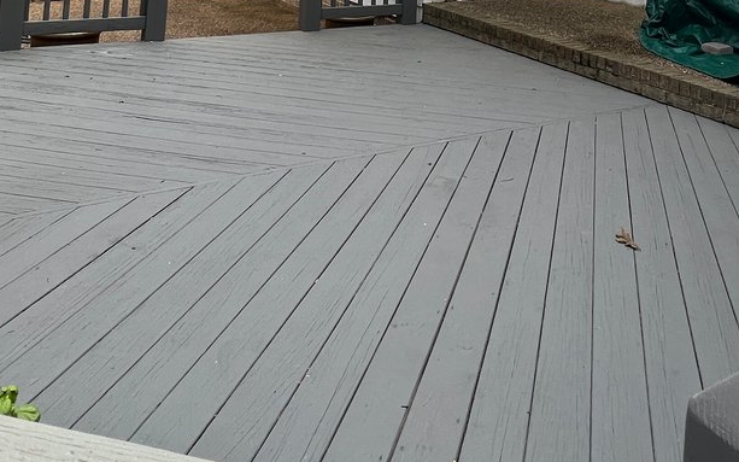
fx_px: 685
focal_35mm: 34
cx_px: 471
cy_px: -154
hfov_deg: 55.9
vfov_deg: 29.3
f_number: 1.8
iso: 32
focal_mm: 1.57
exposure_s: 1/280
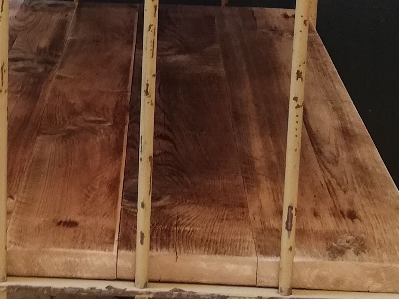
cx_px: 101
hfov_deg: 17.2
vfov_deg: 12.9
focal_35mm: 114
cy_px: 47
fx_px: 1314
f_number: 2.2
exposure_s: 1/50
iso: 125
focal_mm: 3.81
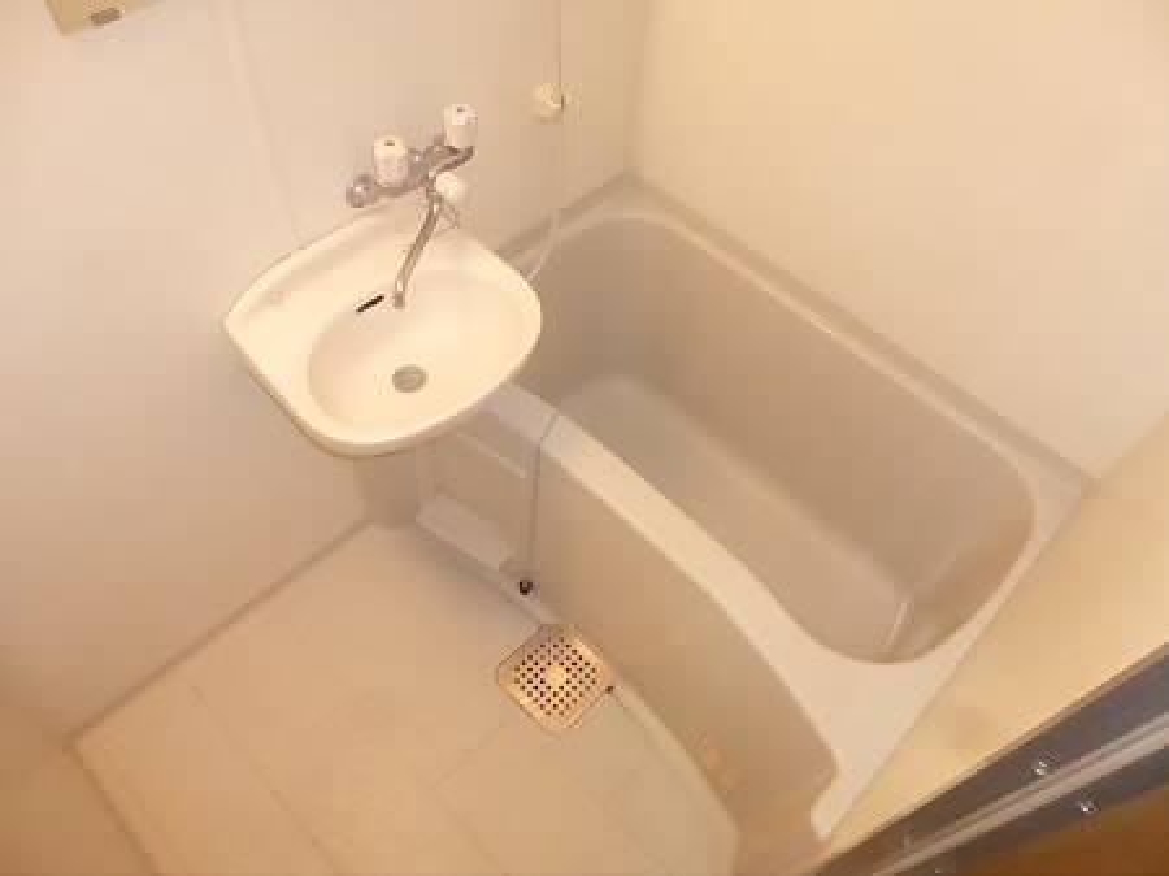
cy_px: 438
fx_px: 844
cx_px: 584
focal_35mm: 25
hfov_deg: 69.4
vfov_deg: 54.8
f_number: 3.1
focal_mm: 4.5
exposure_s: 1/100
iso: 1600
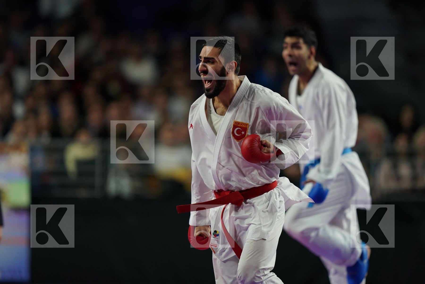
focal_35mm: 400
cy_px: 142
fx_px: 4722
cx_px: 212
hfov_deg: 5.2
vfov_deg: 3.4
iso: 1600
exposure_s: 1/1000
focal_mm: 400
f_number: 2.8
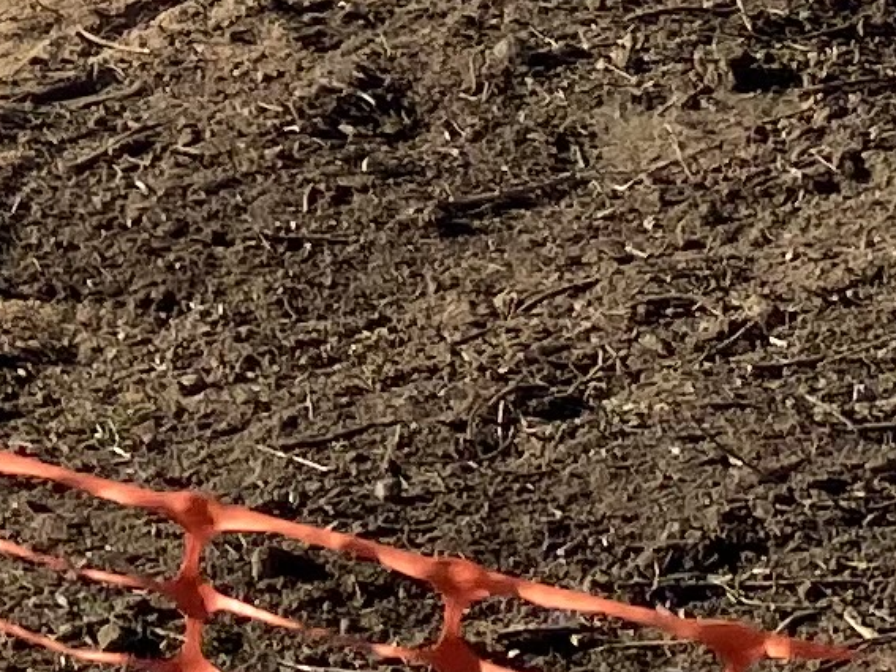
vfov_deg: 7.8
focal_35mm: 185
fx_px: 4788
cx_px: -632
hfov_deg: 10.2
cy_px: -424
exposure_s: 1/2141
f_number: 1.8
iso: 32
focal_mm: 4.25
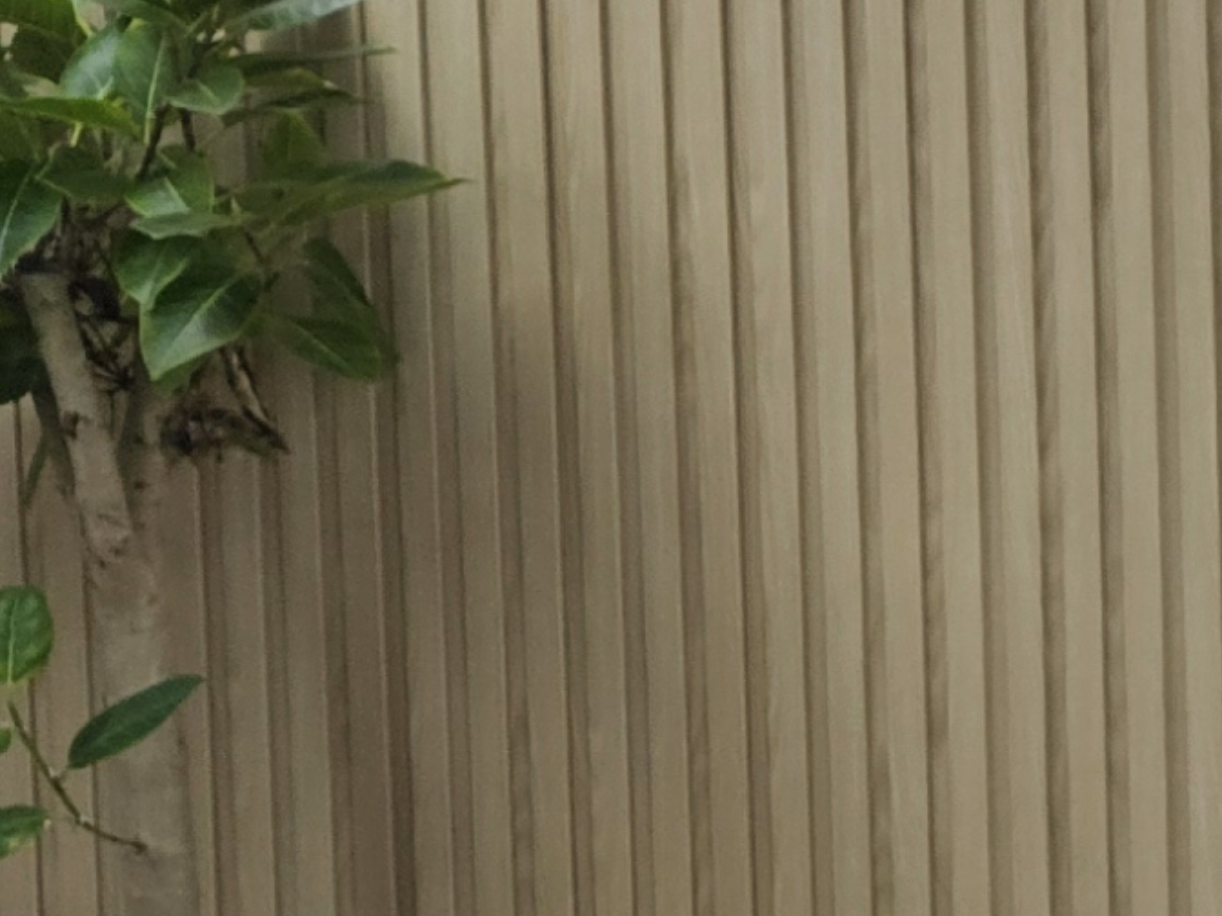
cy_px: 749
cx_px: 2735
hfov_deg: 12.1
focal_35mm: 137
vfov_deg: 10.8
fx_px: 4836
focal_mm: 5.4
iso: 64
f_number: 1.8
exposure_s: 1/120
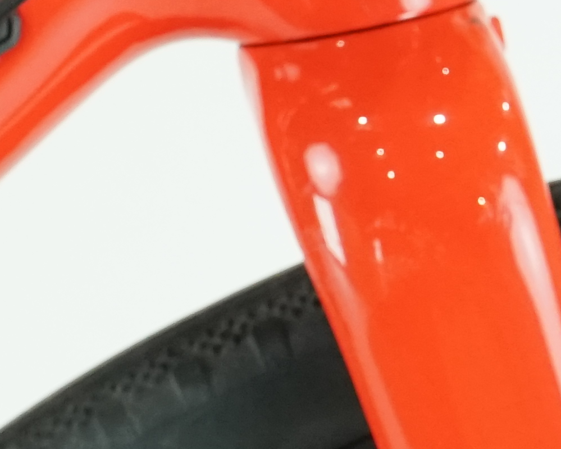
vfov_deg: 5.8
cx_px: 475
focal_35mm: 265
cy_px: 583
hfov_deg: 7.3
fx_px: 4399
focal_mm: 47
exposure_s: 1/200
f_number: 6.3
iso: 2500
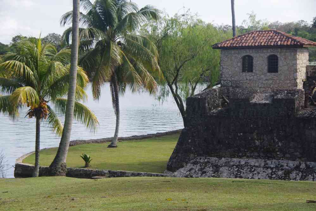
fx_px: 856
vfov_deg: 14.0
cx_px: 158
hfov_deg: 20.9
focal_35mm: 98
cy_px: 106
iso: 200
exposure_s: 1/100
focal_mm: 65
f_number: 8
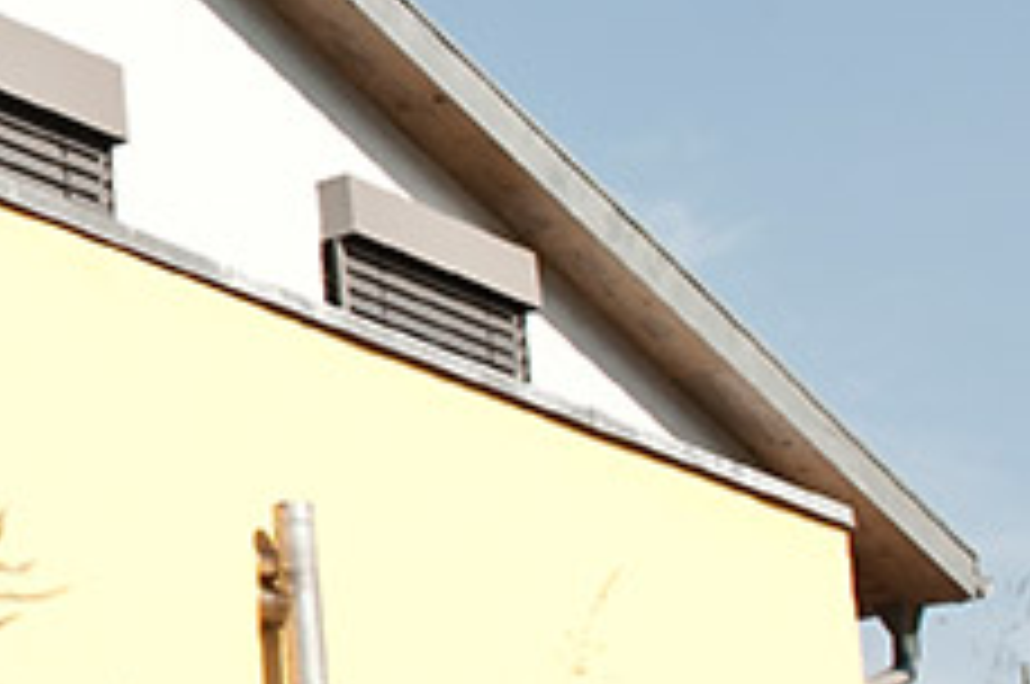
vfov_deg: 8.4
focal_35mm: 162
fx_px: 4628
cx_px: -749
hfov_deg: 11.8
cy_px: 81
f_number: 5.6
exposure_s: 1/320
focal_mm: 24
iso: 100
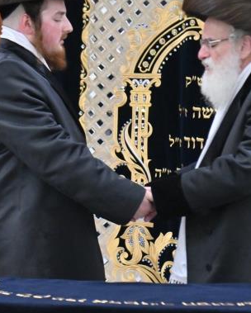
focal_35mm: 266
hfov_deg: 5.8
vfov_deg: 7.3
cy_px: 132
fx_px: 2466
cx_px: 103
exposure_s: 1/160
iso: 1600
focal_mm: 105
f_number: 4
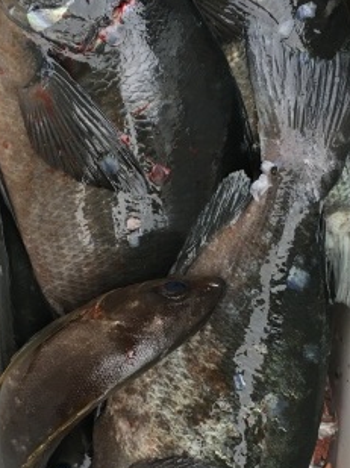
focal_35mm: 47
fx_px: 635
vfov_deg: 40.5
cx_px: 167
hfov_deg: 30.8
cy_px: 236
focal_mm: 4.15
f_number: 2.2
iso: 64
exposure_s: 1/30
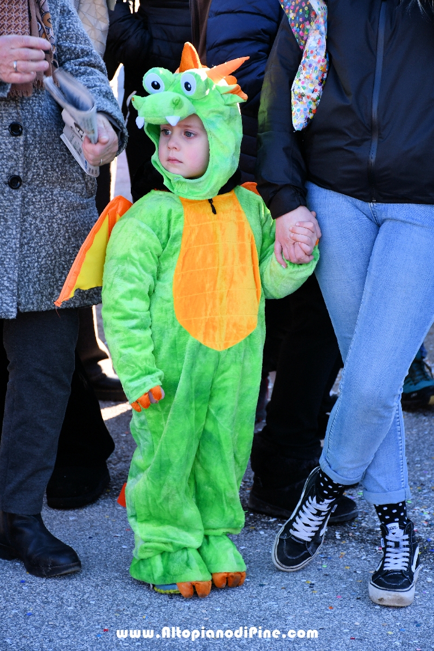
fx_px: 2170
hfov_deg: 11.4
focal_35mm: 120
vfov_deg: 17.1
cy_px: 326
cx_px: 217
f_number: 5.3
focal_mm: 80
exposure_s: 1/250
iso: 400
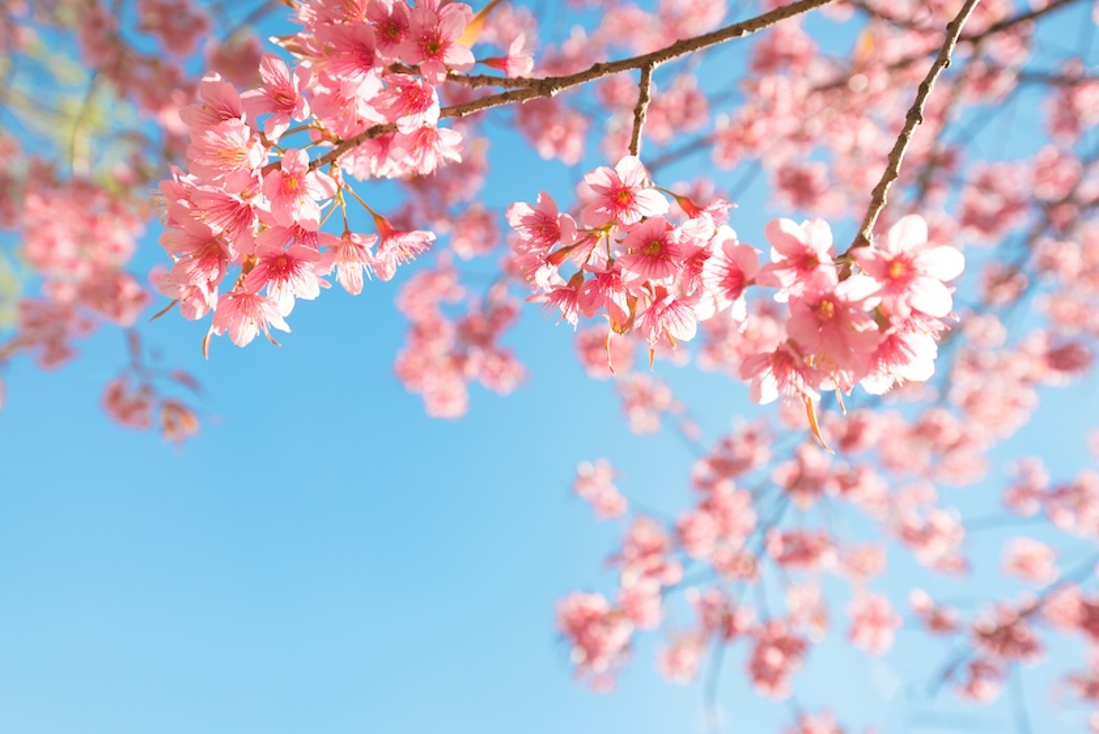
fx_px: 1069
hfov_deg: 54.4
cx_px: 550
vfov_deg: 37.9
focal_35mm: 35
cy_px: 367
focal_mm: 35
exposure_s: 1/1000
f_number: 5.6
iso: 200
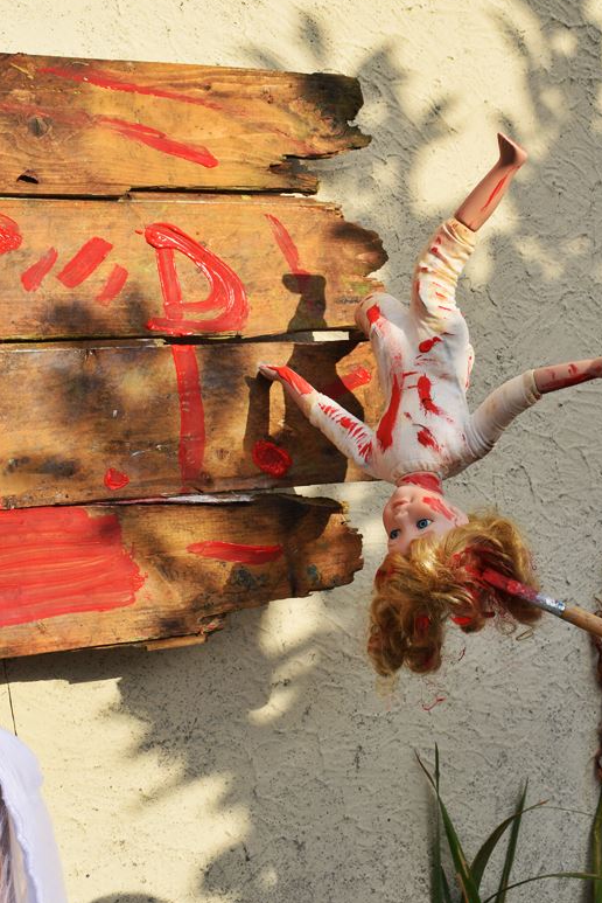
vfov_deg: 39.8
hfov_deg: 27.1
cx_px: 379
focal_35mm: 50
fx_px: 1244
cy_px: 412
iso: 200
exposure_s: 1/400
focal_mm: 25
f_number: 10
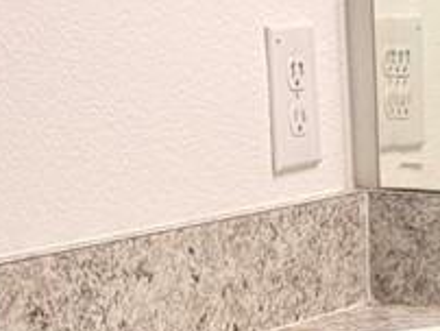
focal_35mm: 190
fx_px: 2418
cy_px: 588
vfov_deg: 7.6
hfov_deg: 10.1
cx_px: 671
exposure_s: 1/120
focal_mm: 6.76
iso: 125
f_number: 1.78
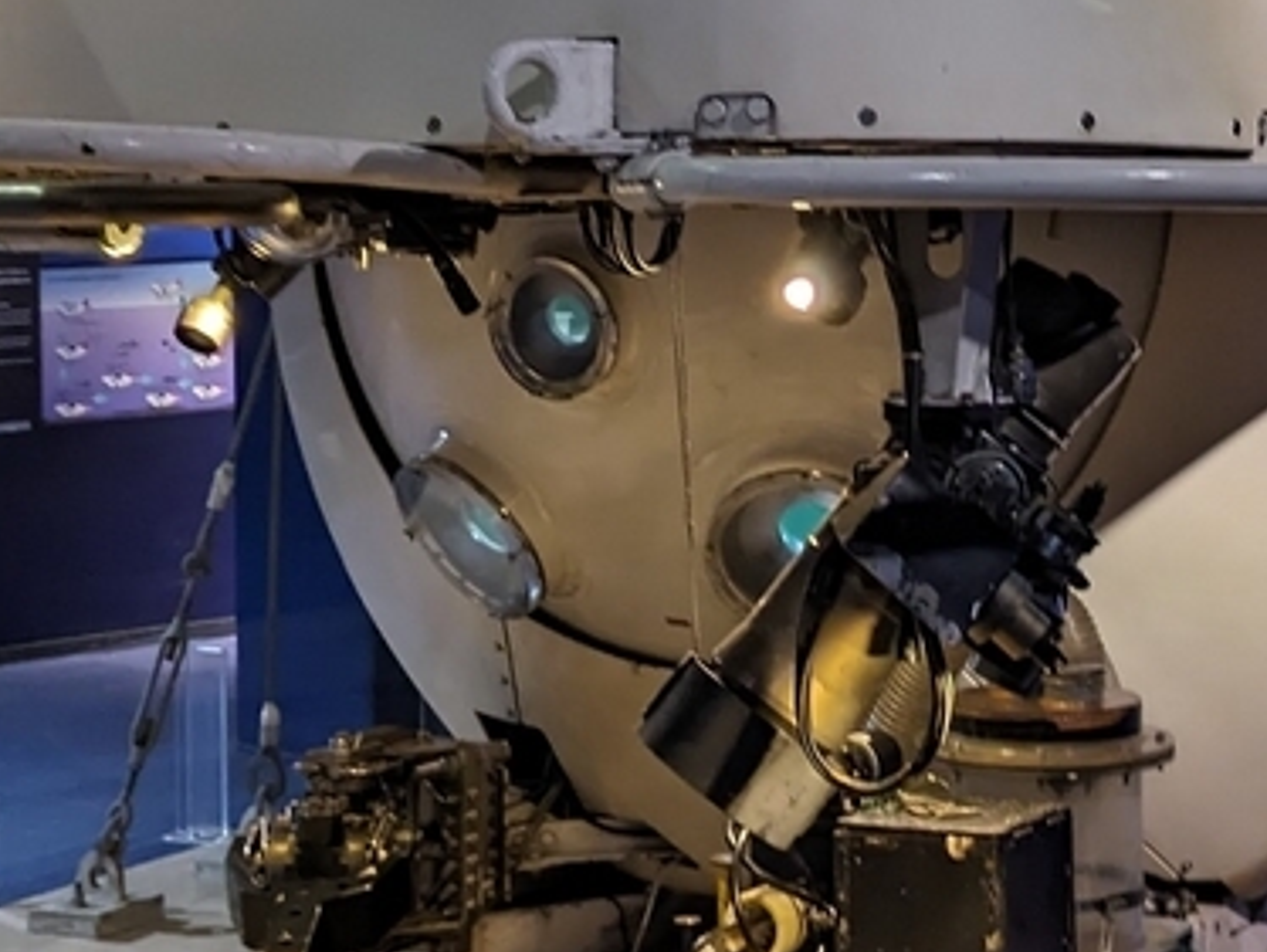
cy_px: 136
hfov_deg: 25.0
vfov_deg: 18.9
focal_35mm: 77
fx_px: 2820
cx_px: 962
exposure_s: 1/25
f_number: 1.7
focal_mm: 4.53
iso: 104
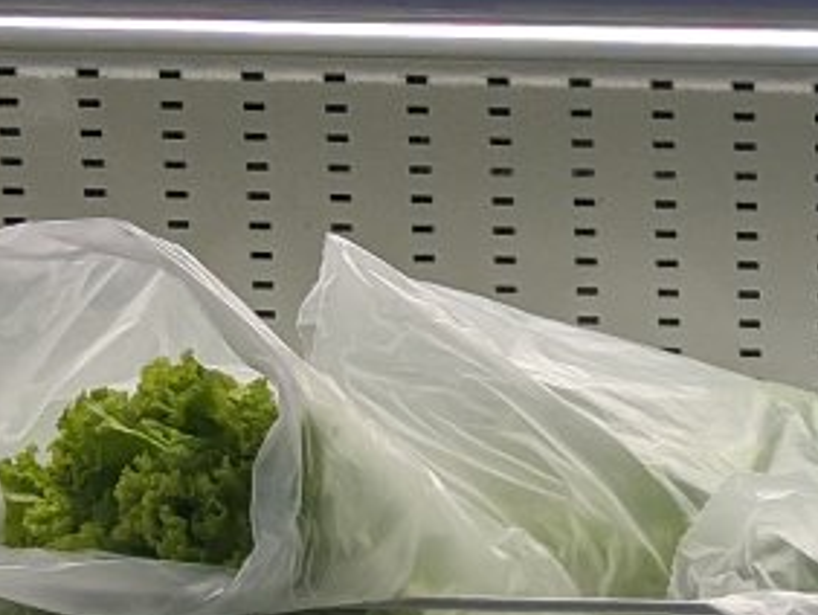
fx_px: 3619
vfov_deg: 9.3
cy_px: 1076
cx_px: 1384
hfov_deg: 12.0
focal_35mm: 153
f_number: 1.8
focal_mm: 4.44
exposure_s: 1/419
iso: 55
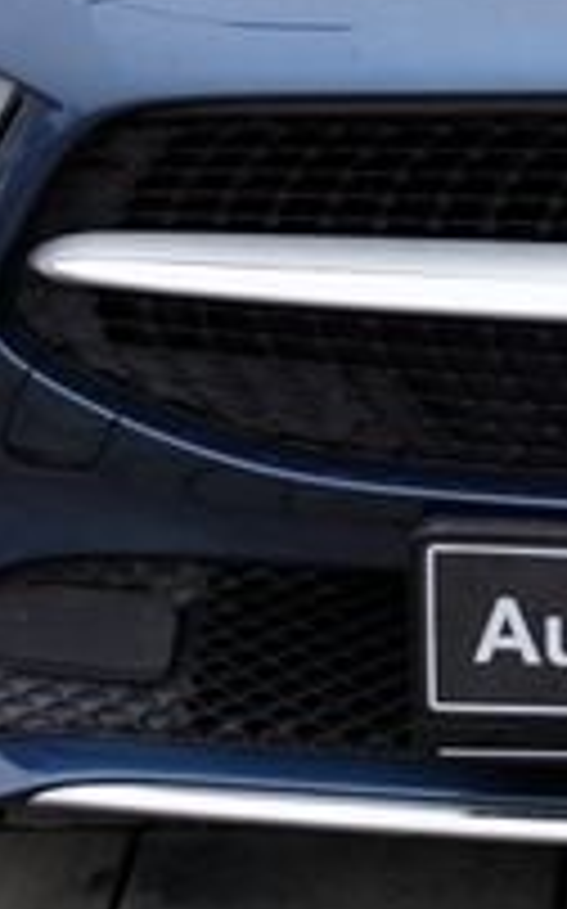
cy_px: -292
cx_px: 855
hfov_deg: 7.8
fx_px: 4085
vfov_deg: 12.3
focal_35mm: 165
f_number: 3.5
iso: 100
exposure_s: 1/60
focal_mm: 32
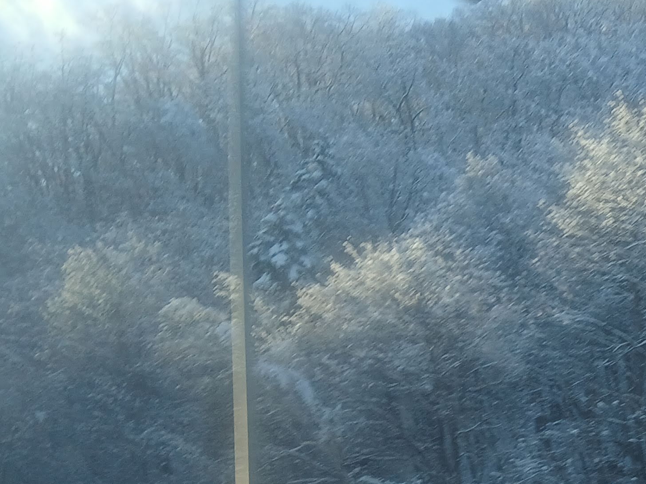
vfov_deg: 19.3
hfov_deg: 23.1
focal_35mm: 73
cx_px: 878
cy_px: 543
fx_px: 1362
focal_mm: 3.86
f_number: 1.8
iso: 32
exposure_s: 1/100
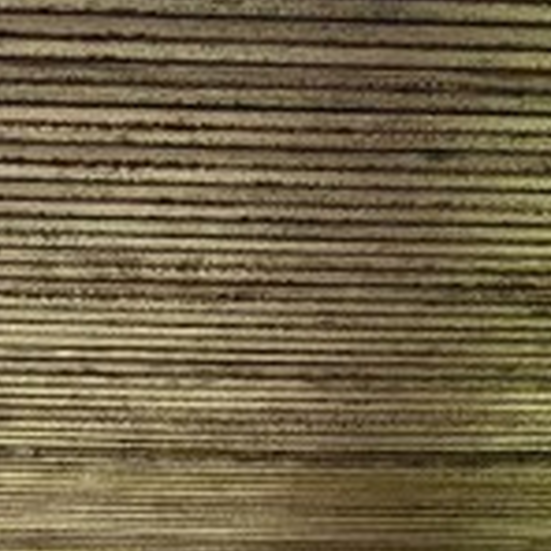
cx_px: 22
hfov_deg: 14.5
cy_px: 1411
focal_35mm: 119
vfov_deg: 11.5
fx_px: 2143
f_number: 1.6
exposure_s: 1/140
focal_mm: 5.96
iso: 50
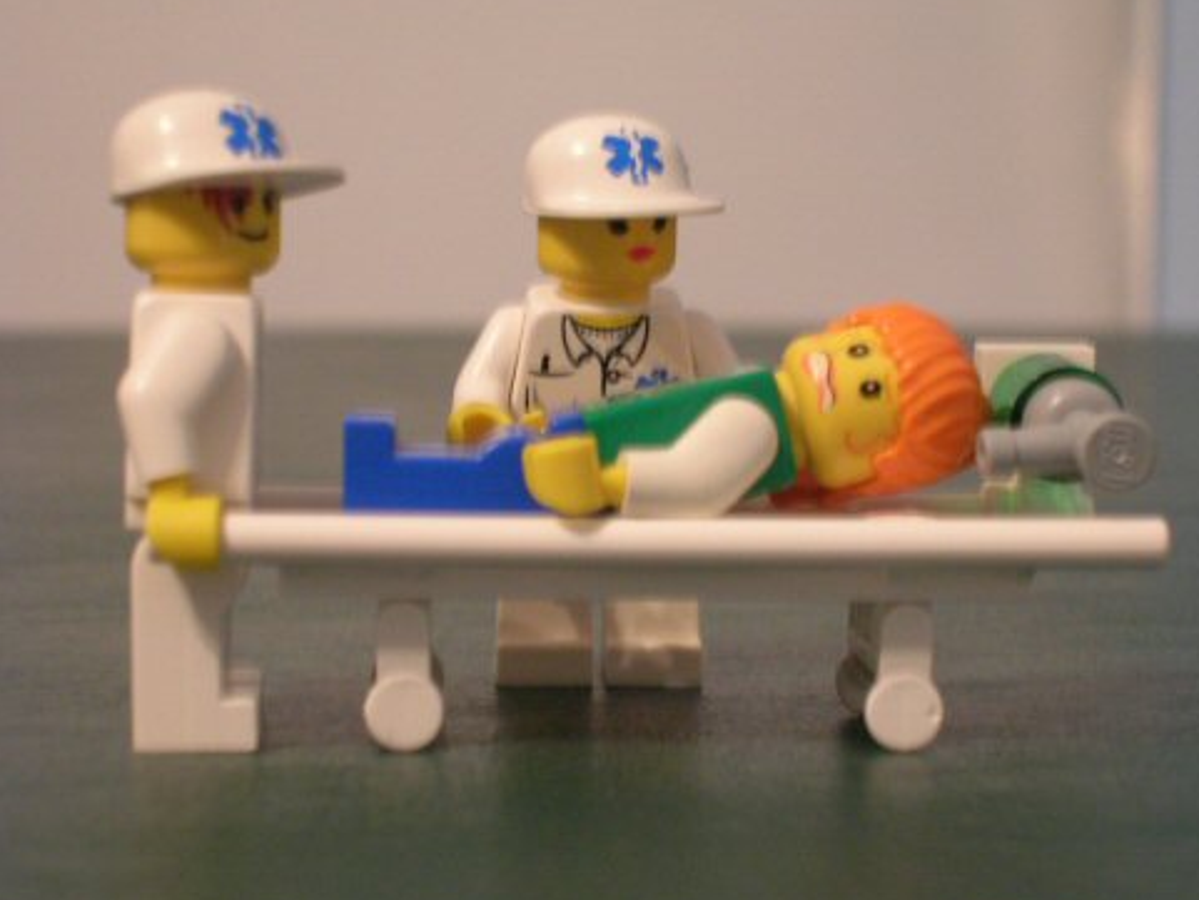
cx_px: 626
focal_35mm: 84
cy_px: 460
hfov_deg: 23.3
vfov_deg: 17.6
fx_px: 2910
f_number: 4.1
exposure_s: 1/3.2
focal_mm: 13
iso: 200
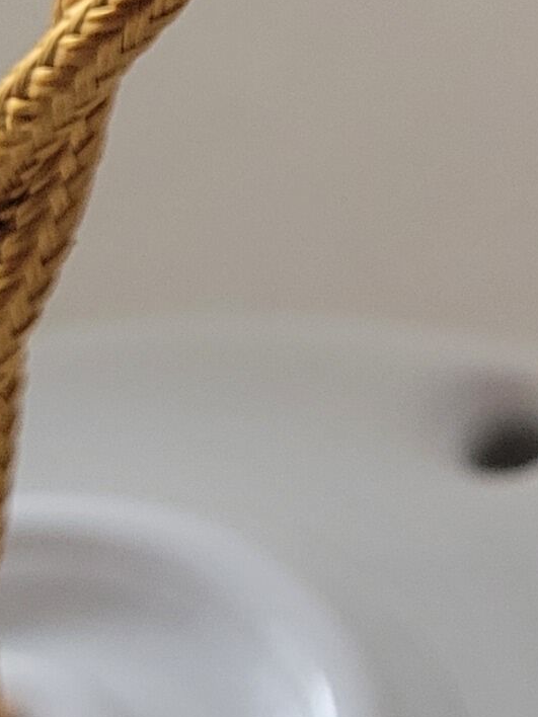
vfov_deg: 13.2
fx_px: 3067
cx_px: 787
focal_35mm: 148
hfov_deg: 9.8
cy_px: 26
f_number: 1.8
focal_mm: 5.4
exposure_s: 1/100
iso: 250
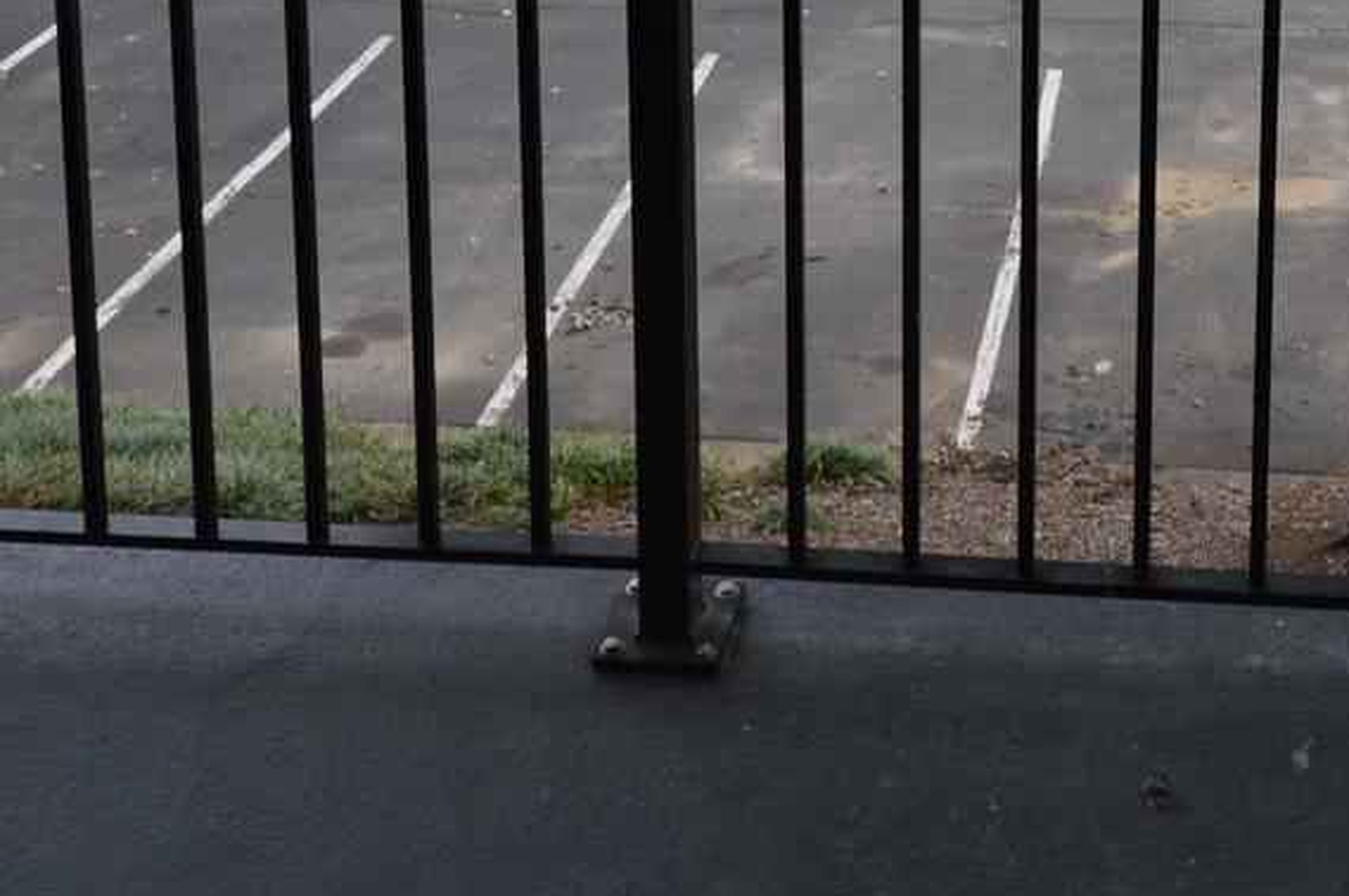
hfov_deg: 35.1
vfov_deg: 20.6
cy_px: -520
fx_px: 2021
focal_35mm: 54
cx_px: 1176
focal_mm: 10
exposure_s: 1/125
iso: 100
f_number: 5.6
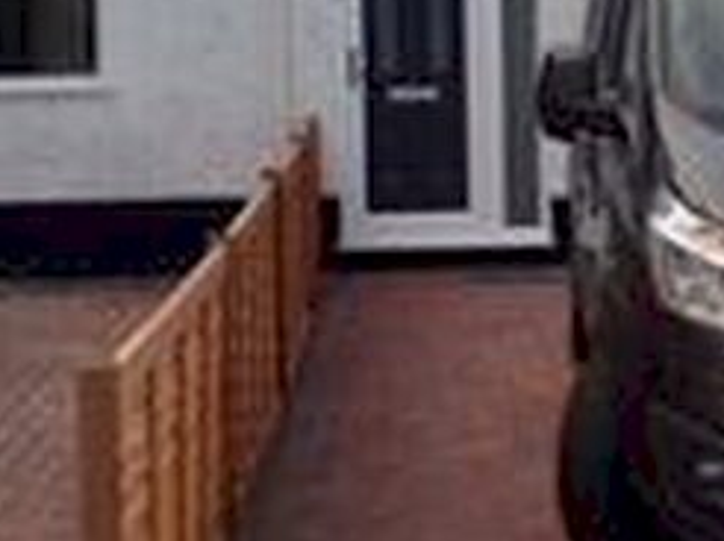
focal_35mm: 94
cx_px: 462
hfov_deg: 20.8
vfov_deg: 15.4
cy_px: 1
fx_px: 1964
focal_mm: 4.12
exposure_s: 1/304
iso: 50
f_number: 2.4
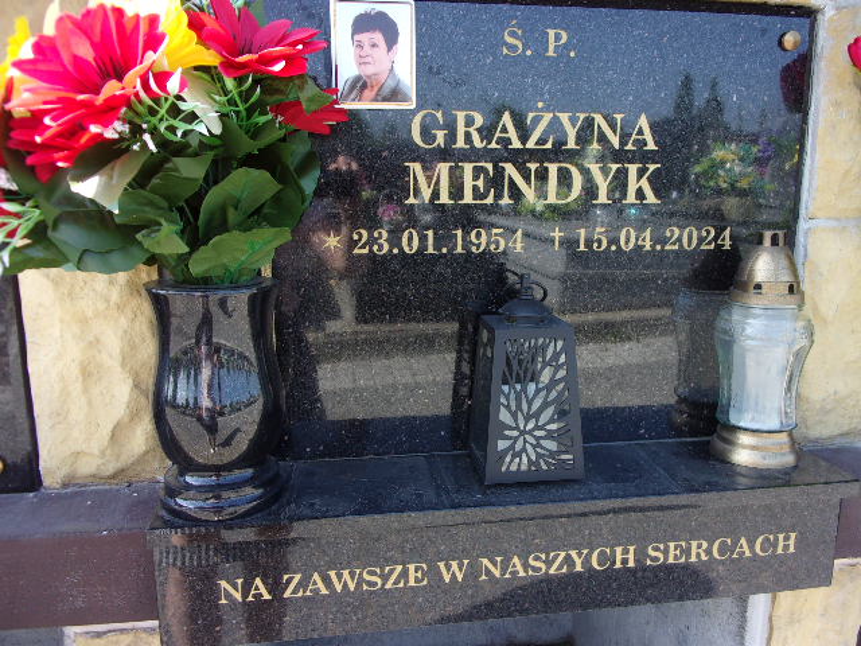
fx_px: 696
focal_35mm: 28
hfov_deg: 63.4
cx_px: 430
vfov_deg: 49.7
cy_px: 323
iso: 80
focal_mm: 5.1
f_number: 3.9
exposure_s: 1/110
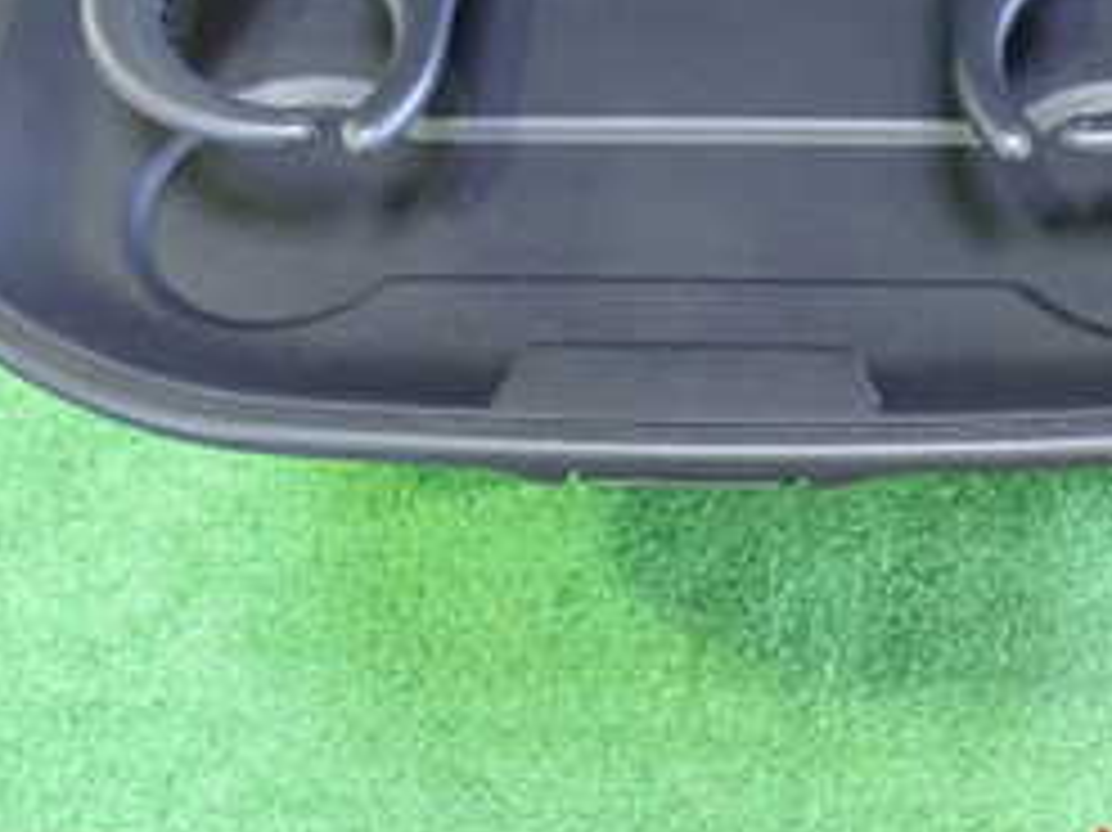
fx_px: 2344
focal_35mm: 73
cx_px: 761
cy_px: -81
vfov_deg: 19.3
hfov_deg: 26.5
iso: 800
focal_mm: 5.4
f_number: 2.3
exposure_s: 1/30
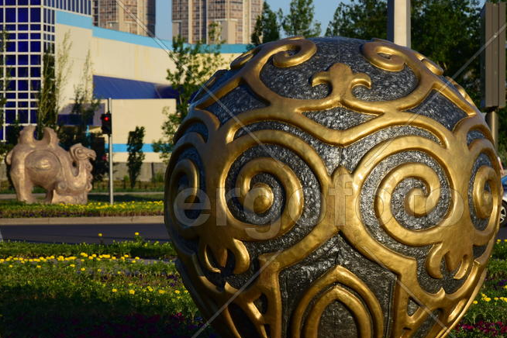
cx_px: 323
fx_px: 2389
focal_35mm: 170
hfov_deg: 12.1
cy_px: 207
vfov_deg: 8.1
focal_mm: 85
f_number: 5.6
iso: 100
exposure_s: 1/400
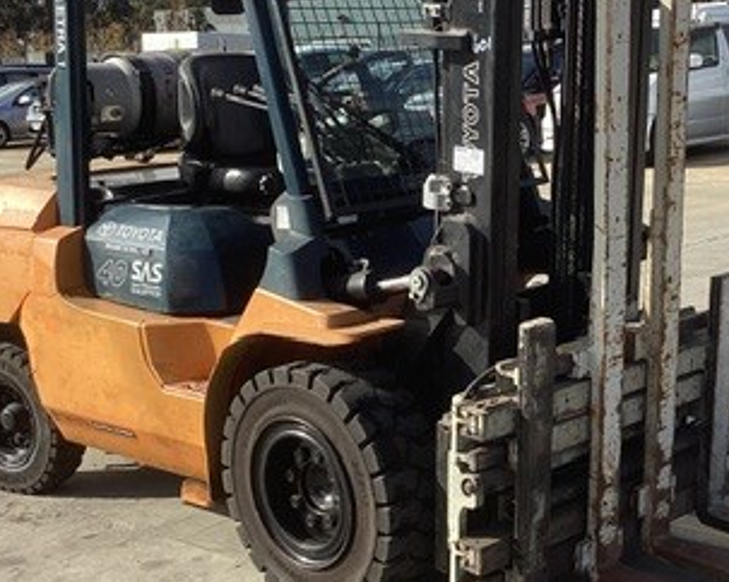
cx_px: 522
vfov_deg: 23.8
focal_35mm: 64
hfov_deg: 29.3
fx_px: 1380
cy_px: 322
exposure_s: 1/994
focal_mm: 3.3
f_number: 2.4
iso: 25
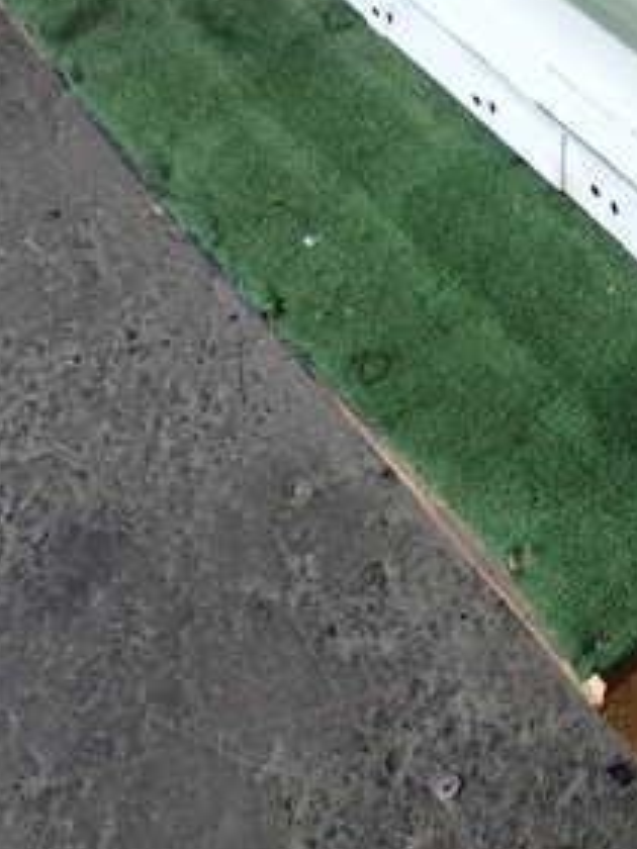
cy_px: 197
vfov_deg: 22.0
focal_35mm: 88
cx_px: 837
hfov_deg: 15.9
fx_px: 2159
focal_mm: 7.31
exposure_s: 1/125
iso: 500
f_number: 2.8
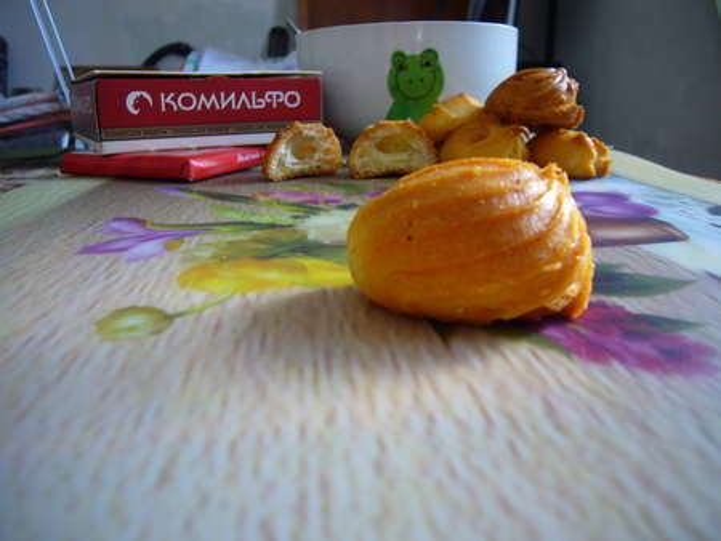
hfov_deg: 61.6
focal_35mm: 29
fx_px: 604
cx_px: 360
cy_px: 270
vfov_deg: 48.3
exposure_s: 1/15
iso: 100
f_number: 2.8
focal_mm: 4.7
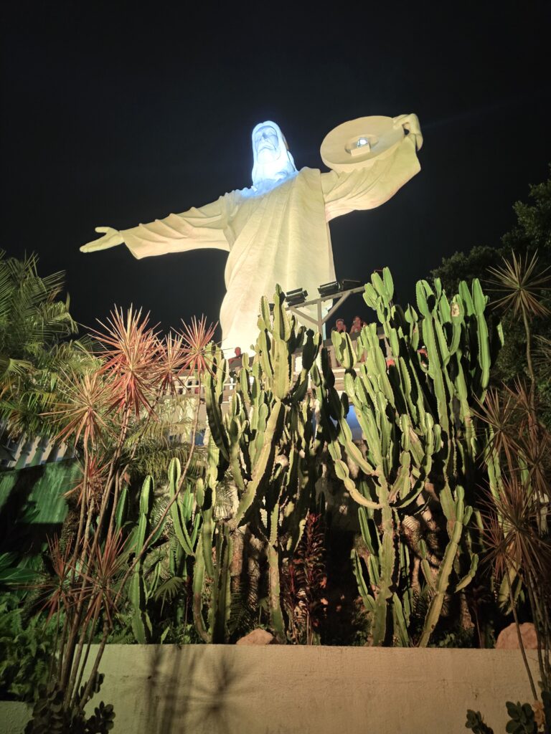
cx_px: 276
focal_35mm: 23
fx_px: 488
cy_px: 367
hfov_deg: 58.9
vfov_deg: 73.9
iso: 400
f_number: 1.7
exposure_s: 1/120
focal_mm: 6.3
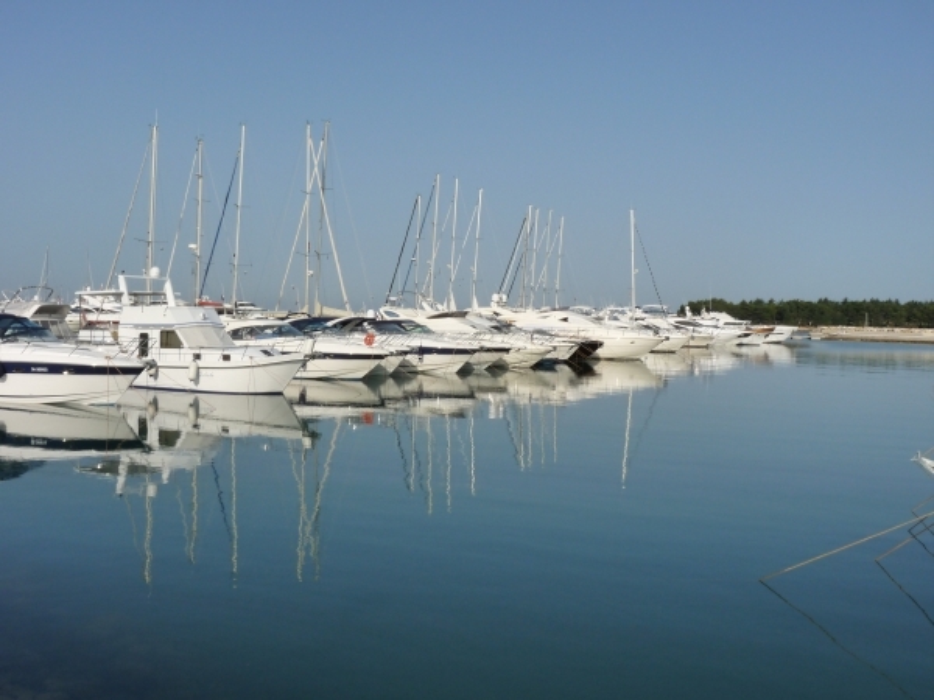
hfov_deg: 52.6
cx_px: 467
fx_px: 944
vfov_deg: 40.7
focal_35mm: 35
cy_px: 350
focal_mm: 6.2
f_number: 7.1
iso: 160
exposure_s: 1/500
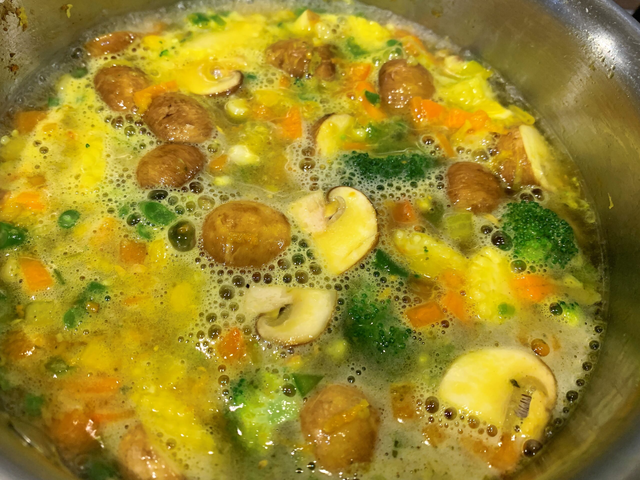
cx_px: 320
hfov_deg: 67.3
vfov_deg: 53.1
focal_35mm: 26
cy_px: 240
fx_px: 481
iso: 200
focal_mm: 4.25
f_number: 1.8
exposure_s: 1/50
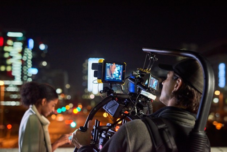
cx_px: 114
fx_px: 315
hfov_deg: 39.6
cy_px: 76
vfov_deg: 27.0
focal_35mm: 50
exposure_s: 1/160
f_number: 2
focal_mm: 50
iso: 640
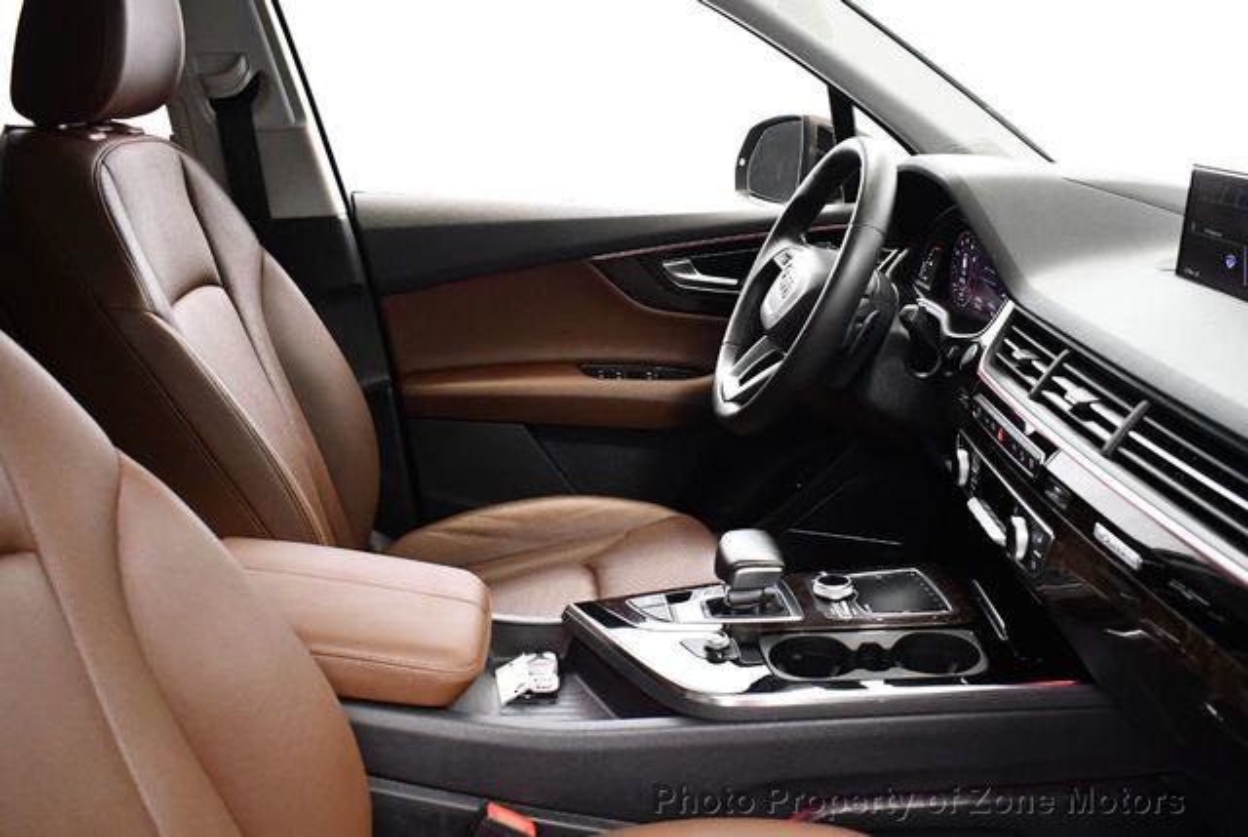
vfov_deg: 37.0
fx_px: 1250
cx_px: 624
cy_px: 418
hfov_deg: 53.1
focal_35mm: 36
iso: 3200
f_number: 3.5
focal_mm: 18
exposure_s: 1/100
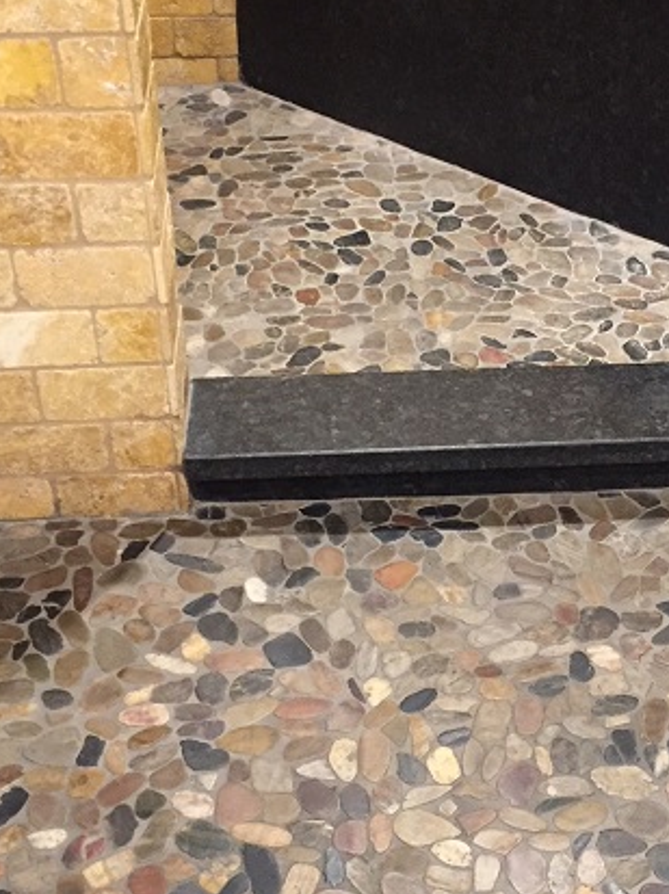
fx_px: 1445
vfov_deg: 34.3
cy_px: 510
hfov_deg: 25.9
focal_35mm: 56
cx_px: 467
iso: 250
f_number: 2.2
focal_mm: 4.15
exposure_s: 1/15
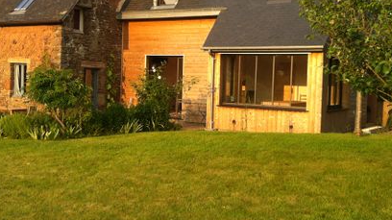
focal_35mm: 56
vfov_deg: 21.4
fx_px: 582
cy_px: 89
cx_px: 172
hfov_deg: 37.2
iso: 80
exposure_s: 1/318
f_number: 2.8
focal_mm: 3.85
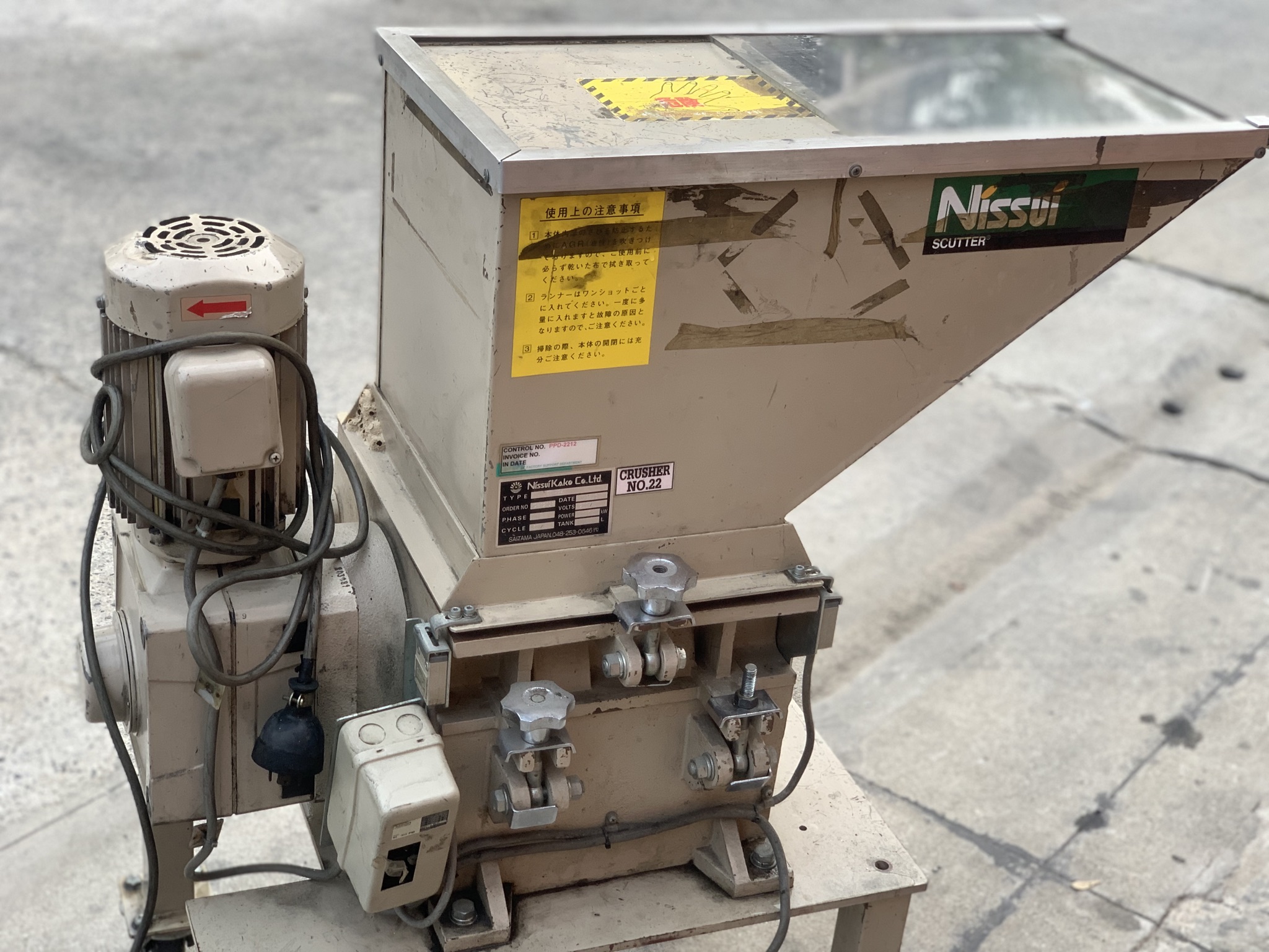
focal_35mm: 52
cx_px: 634
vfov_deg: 28.0
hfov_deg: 36.8
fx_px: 1906
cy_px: 476
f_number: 2.4
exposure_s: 1/122
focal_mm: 6
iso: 64
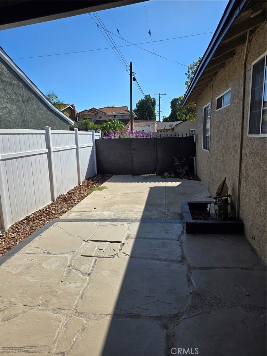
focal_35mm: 23
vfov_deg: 73.9
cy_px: 178
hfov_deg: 58.9
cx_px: 134
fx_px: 237
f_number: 1.8
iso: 40
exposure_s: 1/2921
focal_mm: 5.4
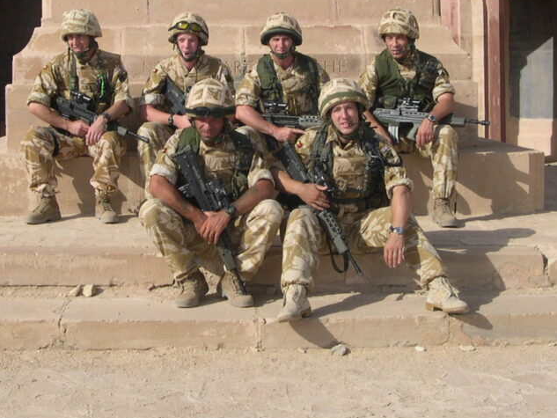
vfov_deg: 20.3
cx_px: 231
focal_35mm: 72
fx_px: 1159
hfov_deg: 27.0
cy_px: 109
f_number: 7.6
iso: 100
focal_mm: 8
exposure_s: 1/223
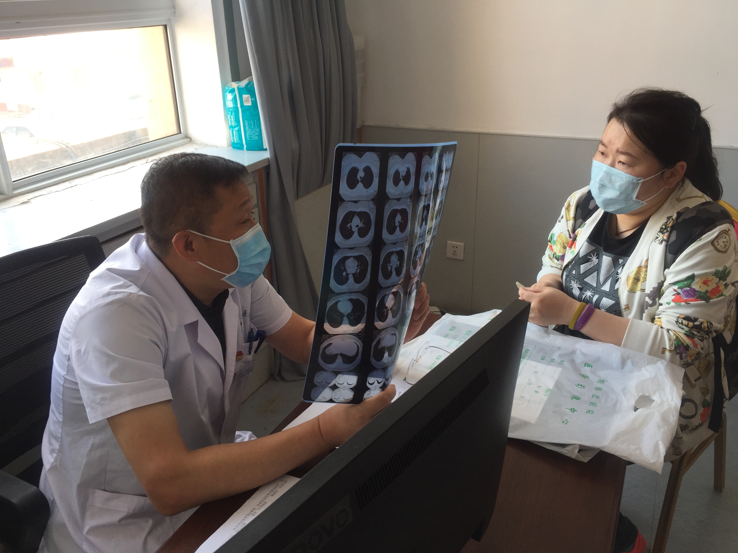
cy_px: 276
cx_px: 369
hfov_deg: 61.7
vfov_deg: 48.2
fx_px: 618
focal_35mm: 29
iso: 32
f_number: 2.2
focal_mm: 4.15
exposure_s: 1/50
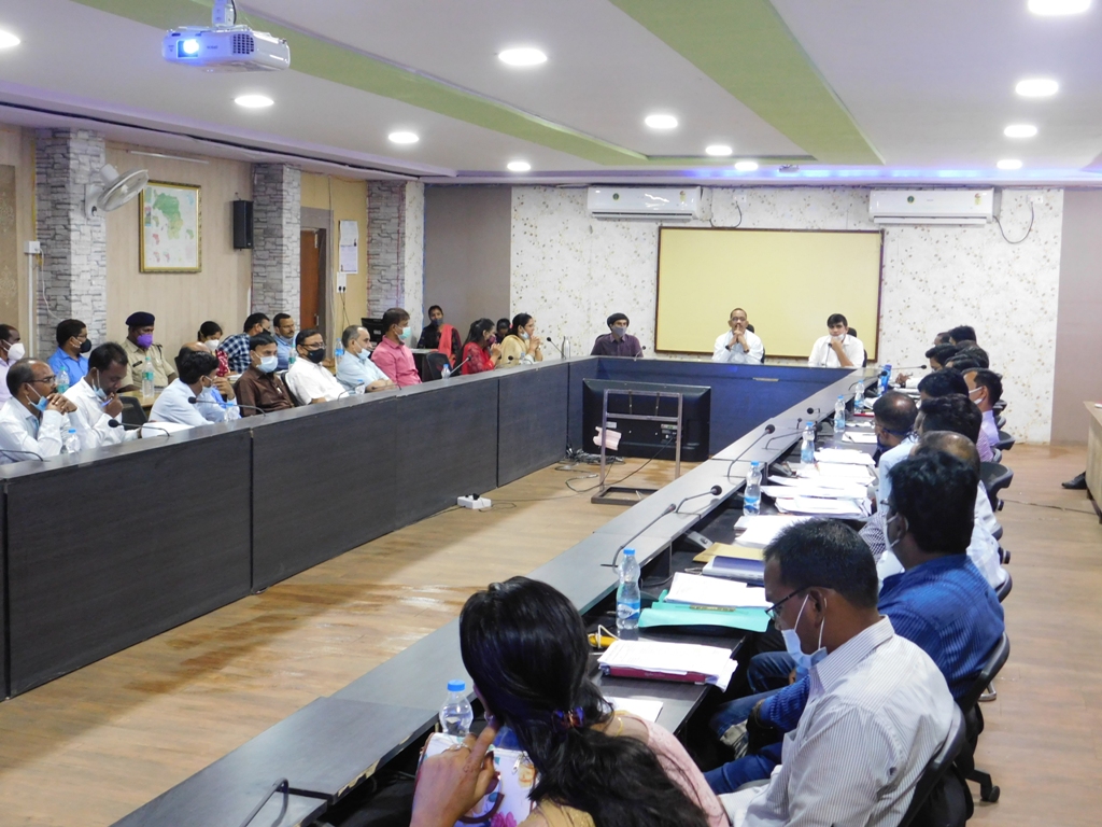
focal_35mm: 45
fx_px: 1433
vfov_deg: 32.2
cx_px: 551
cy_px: 414
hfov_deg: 42.1
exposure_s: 1/8
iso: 400
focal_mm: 8
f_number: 3.7
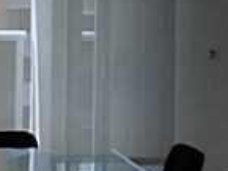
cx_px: -19
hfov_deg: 9.8
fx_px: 1312
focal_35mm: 199
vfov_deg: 7.5
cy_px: 85
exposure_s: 1/100
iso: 64
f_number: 2.8
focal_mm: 6.3
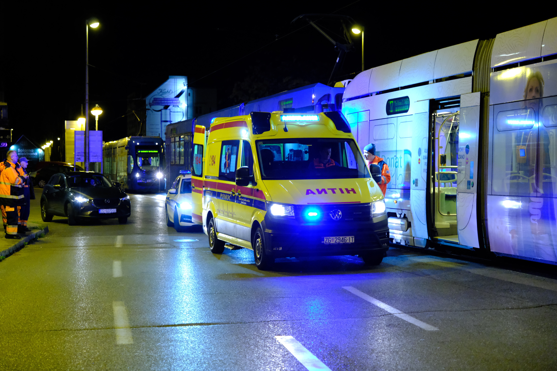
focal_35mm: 71
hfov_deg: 28.5
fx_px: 1098
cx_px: 278
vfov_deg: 19.2
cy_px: 186
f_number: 2.8
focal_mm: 47
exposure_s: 1/200
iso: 6400
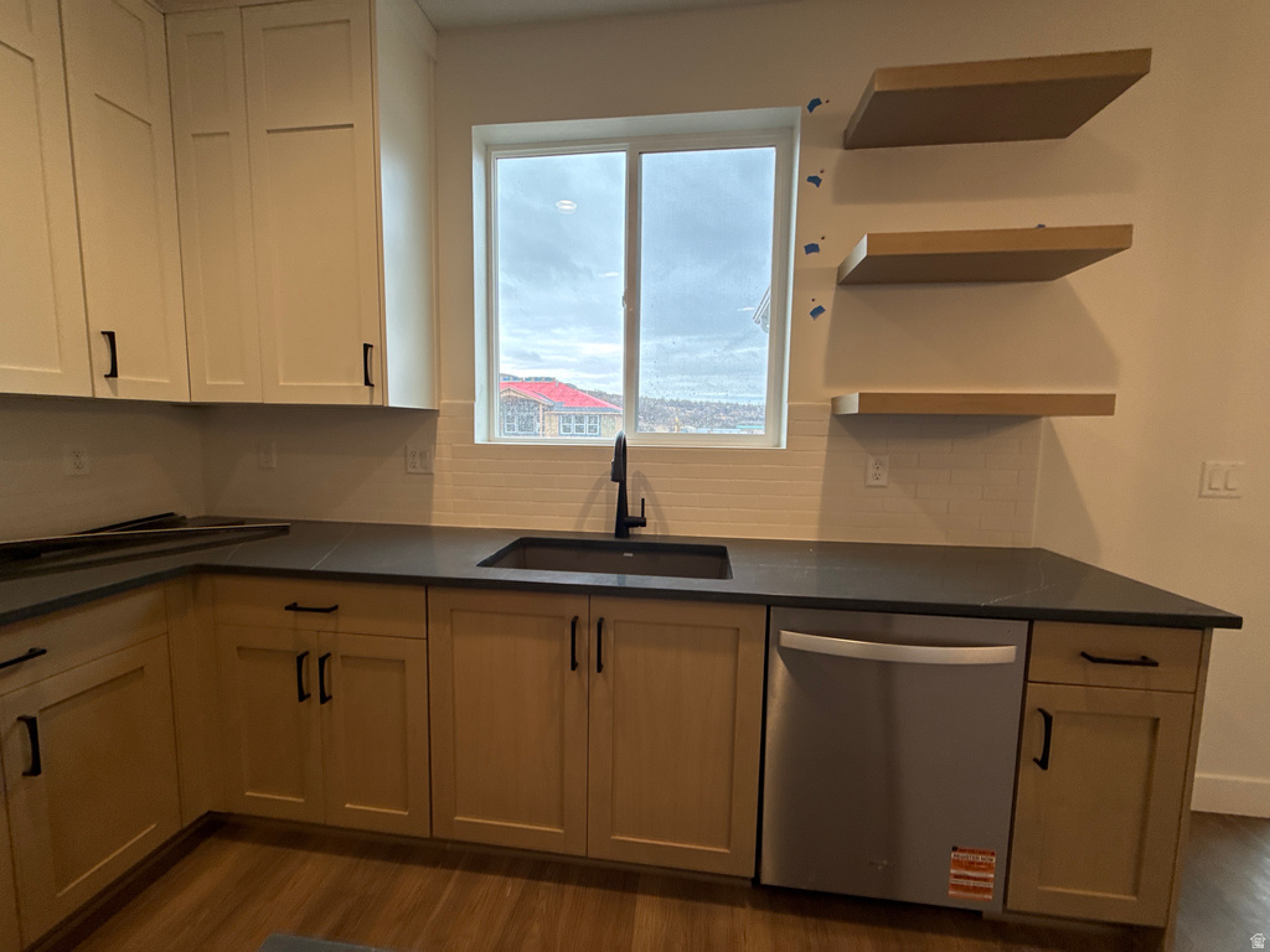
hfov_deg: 102.1
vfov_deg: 85.7
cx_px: 635
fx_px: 514
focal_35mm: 14
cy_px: 476
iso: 50
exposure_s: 1/120
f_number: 2.2
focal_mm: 2.22
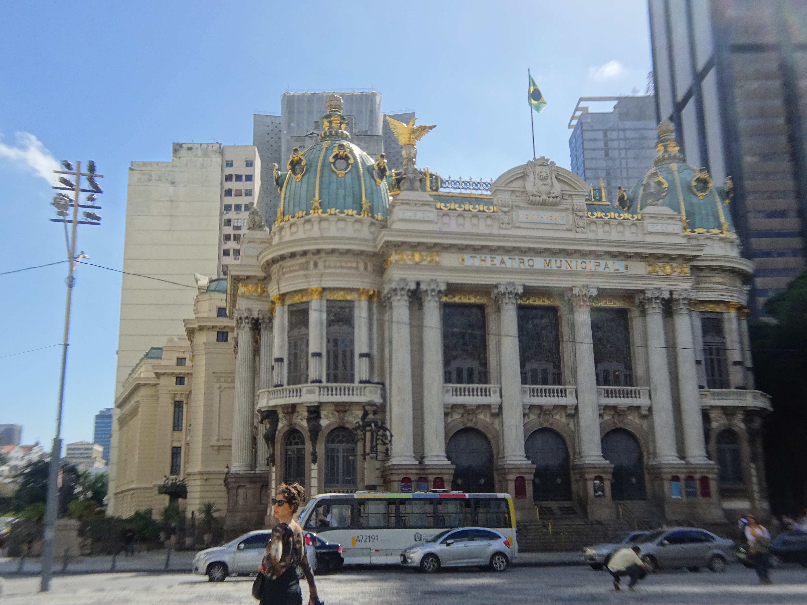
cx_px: 404
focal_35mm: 32
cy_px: 302
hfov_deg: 56.8
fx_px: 746
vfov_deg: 44.2
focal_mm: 5.43
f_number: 4
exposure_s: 1/400
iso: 80
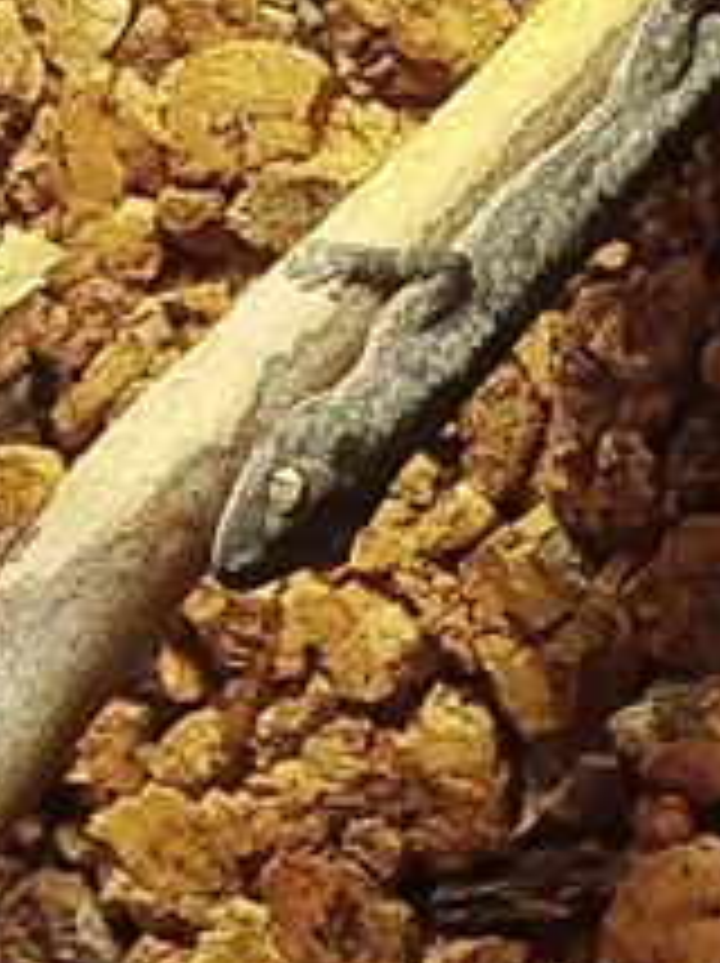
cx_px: 500
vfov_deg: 9.8
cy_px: 94
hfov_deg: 7.3
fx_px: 5613
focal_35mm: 202
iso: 200
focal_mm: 5.31
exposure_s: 1/33
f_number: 1.7
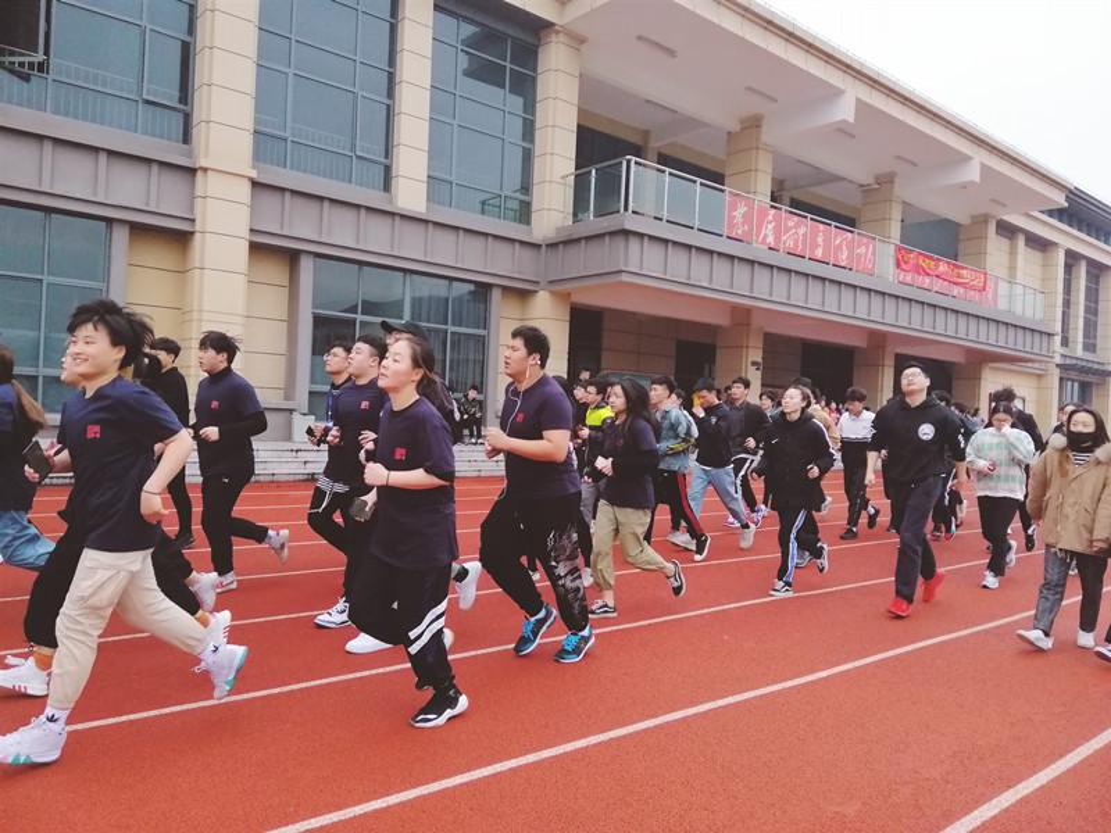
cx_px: 556
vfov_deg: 53.1
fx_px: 834
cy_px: 416
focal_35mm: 26
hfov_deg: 67.3
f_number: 2.2
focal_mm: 3.81
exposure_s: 1/900
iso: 320
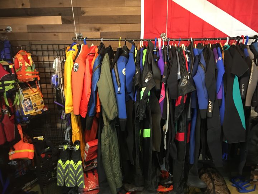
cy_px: 91
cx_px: 132
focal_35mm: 31
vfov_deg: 45.4
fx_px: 231
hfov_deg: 58.3
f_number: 2.2
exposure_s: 1/4
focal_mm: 4.15
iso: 64
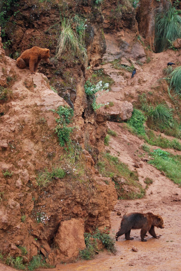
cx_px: 90
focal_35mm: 105
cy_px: 136
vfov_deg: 19.4
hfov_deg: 13.1
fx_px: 790
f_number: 4
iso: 200
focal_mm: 70
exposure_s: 1/160
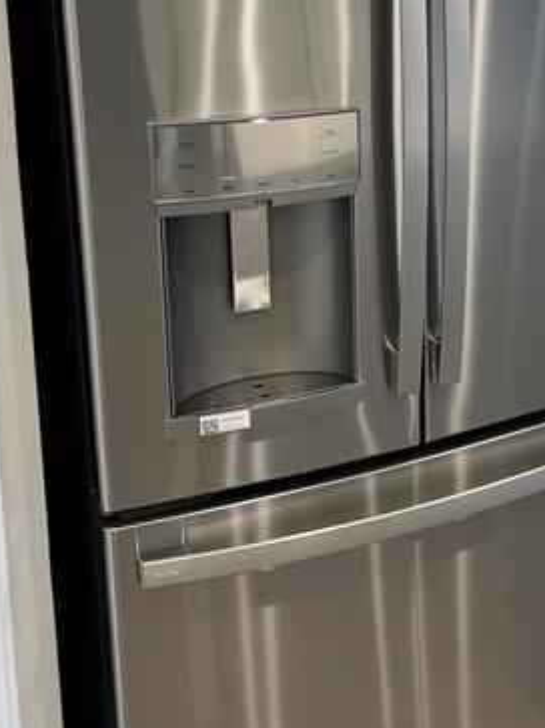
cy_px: 142
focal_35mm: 55
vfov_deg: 33.9
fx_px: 1155
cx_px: 483
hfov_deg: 25.8
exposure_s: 1/120
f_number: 1.5
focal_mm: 5.7
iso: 100
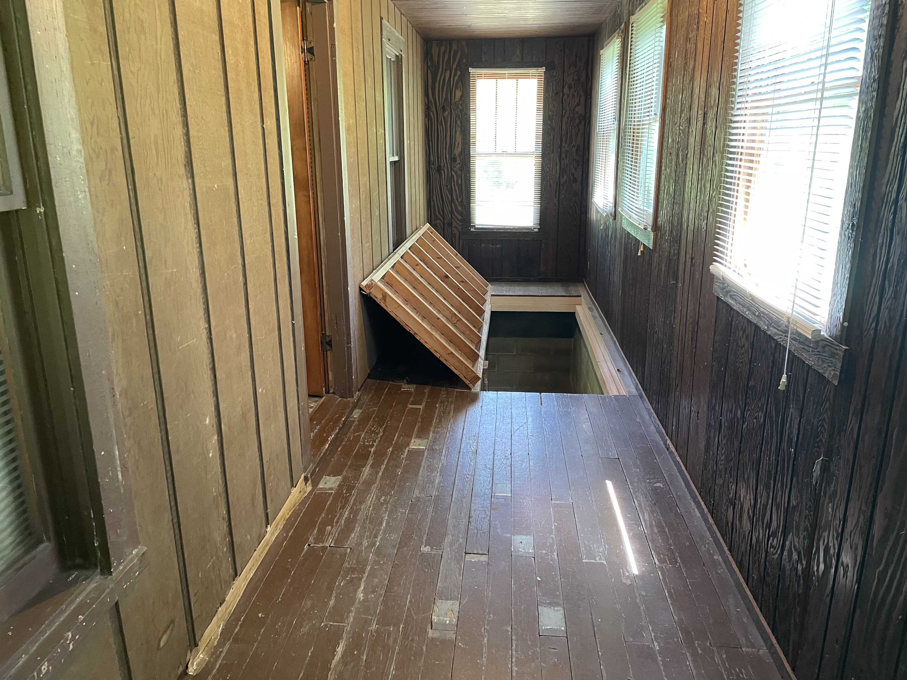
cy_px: 340
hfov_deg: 67.3
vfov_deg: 53.1
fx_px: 681
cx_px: 454
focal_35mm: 26
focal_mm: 4.2
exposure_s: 1/60
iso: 320
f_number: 1.6
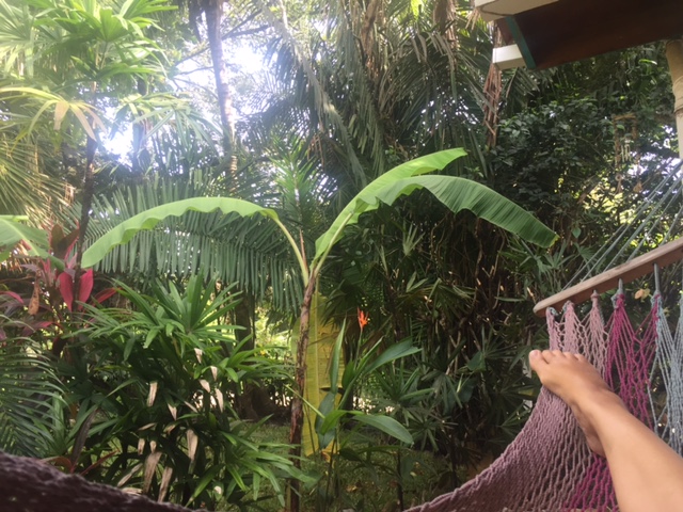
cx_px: 342
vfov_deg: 48.2
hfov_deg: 61.7
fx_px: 572
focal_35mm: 29
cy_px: 256
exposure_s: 1/120
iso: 50
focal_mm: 4.15
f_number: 2.2
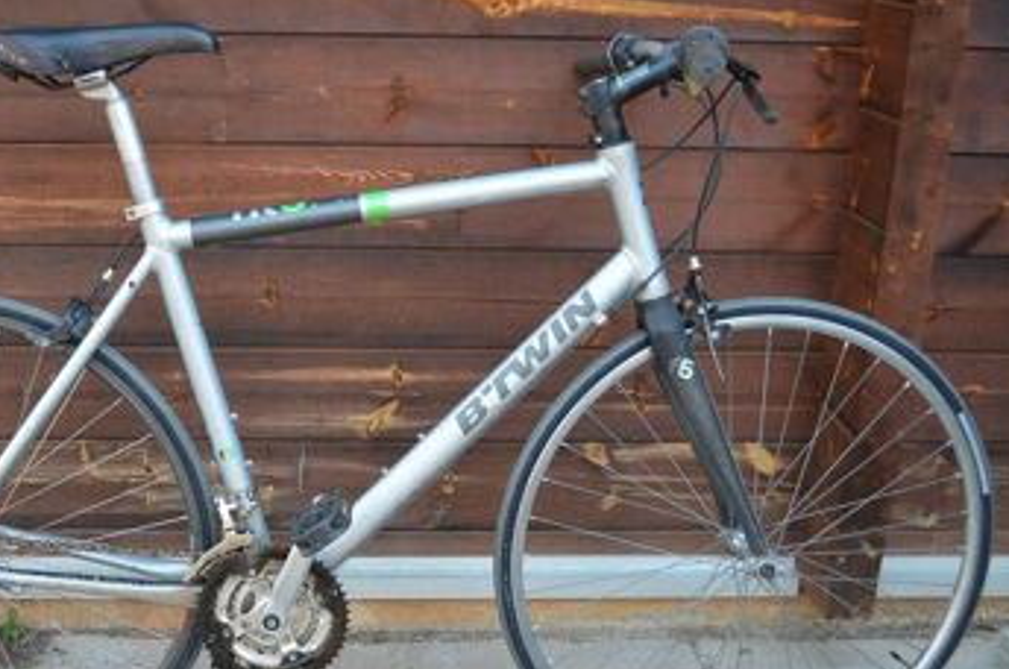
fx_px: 1287
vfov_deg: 29.1
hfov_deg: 42.5
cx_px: 390
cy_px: 343
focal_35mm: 46
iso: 800
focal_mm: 22
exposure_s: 1/60
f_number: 4
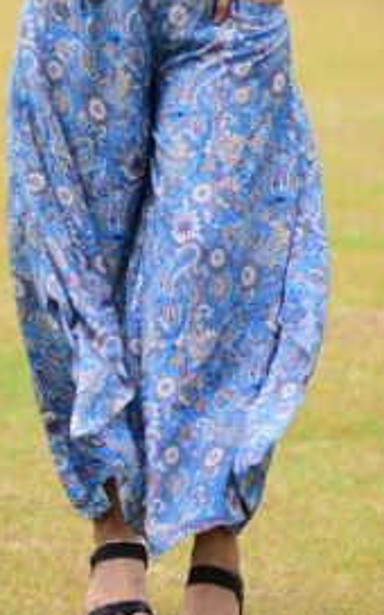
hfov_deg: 3.9
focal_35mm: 335
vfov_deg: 6.2
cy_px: -21
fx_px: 5609
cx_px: 149
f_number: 1.8
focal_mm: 85
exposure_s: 1/5000
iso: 160
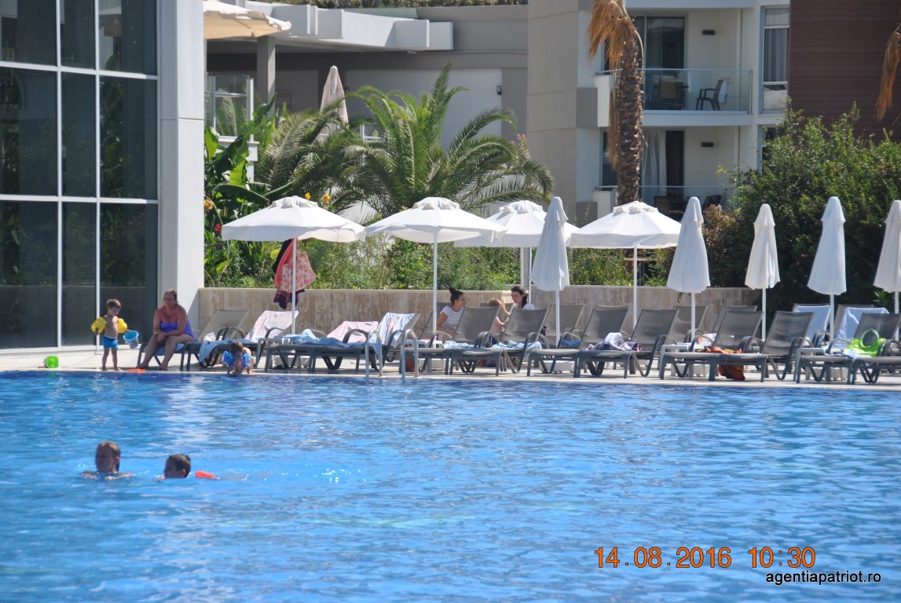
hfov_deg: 13.0
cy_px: 302
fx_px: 3947
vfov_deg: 8.7
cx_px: 450
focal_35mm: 158
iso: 100
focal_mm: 105
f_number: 5.6
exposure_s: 1/500
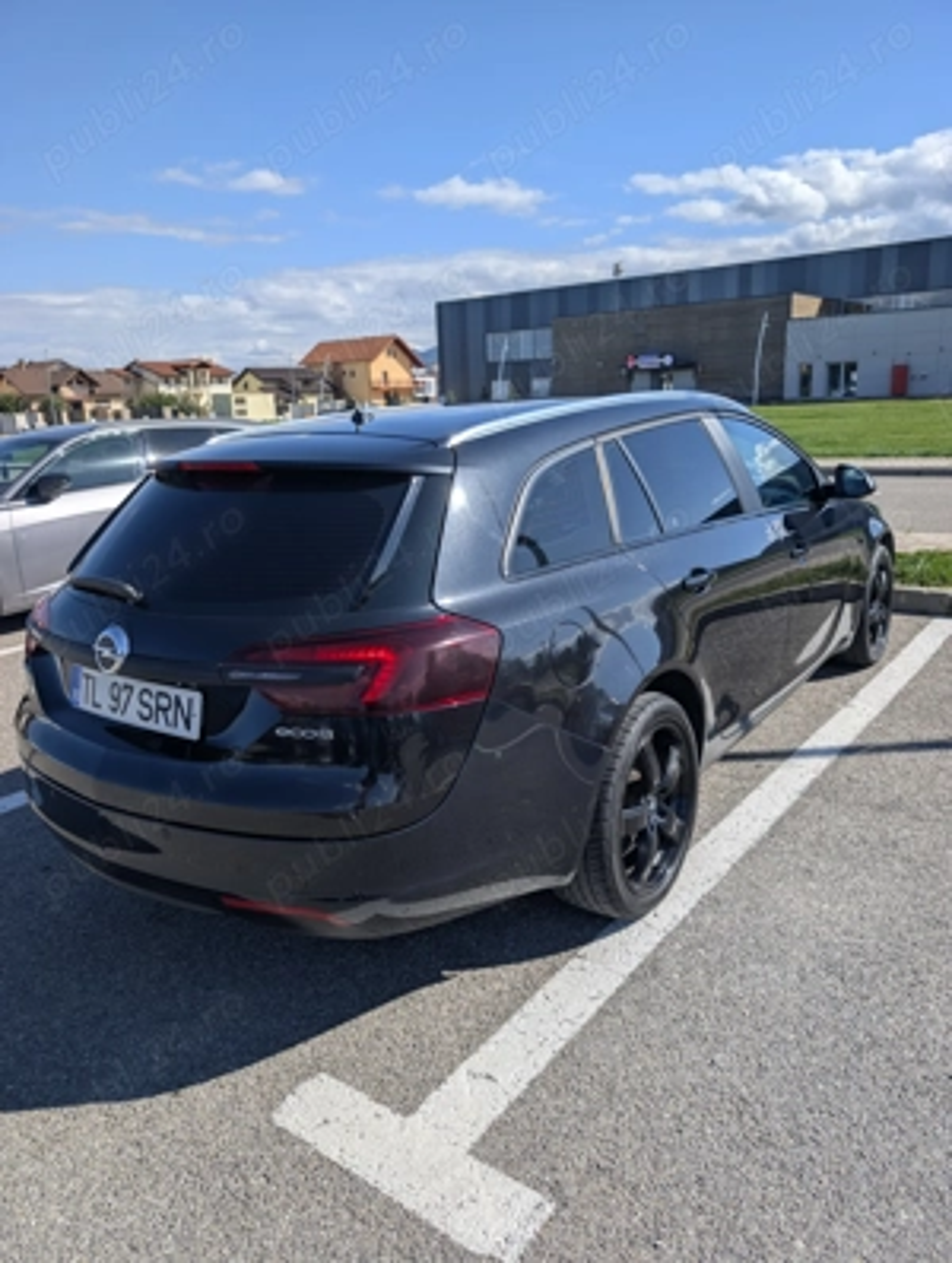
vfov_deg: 71.5
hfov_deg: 57.0
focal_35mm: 24
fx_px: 877
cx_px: 476
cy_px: 632
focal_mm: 6.9
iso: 19
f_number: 1.68
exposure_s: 1/1287
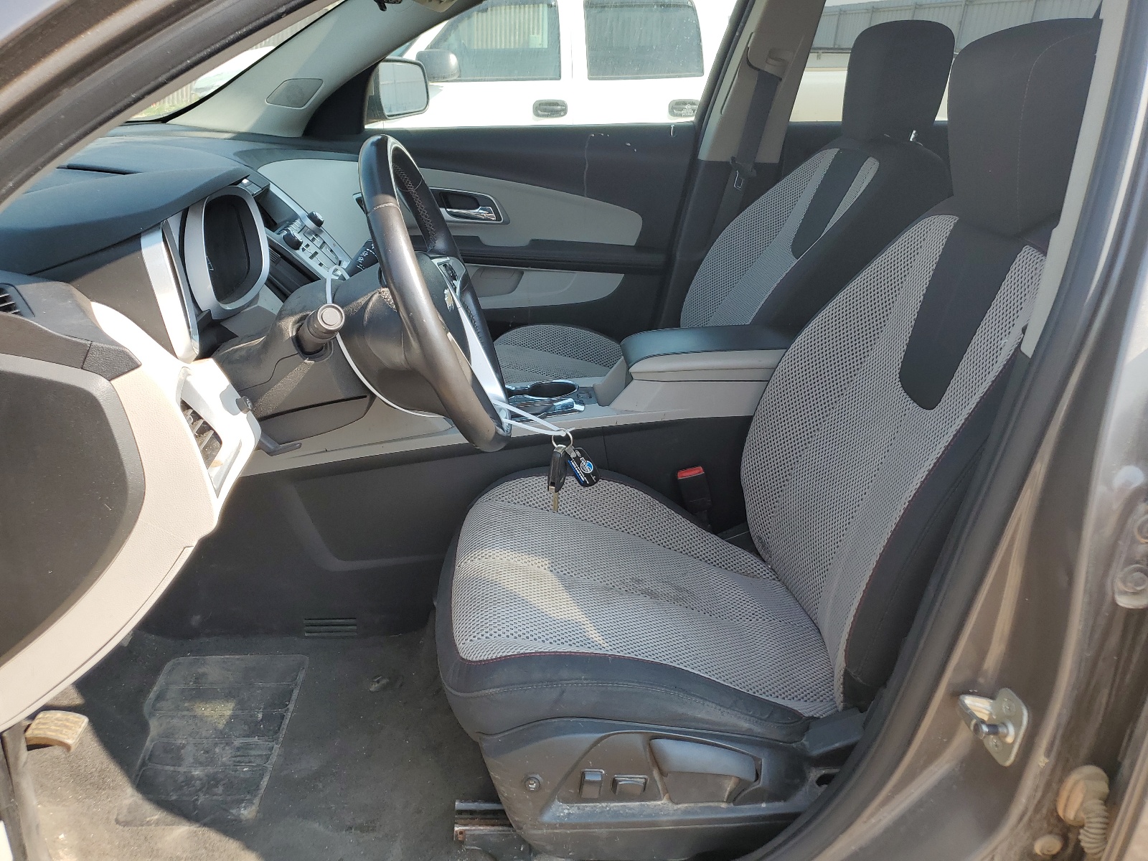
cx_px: 574
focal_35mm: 26
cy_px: 430
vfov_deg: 53.1
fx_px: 862
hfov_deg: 67.3
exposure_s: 1/625
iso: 50
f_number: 1.5
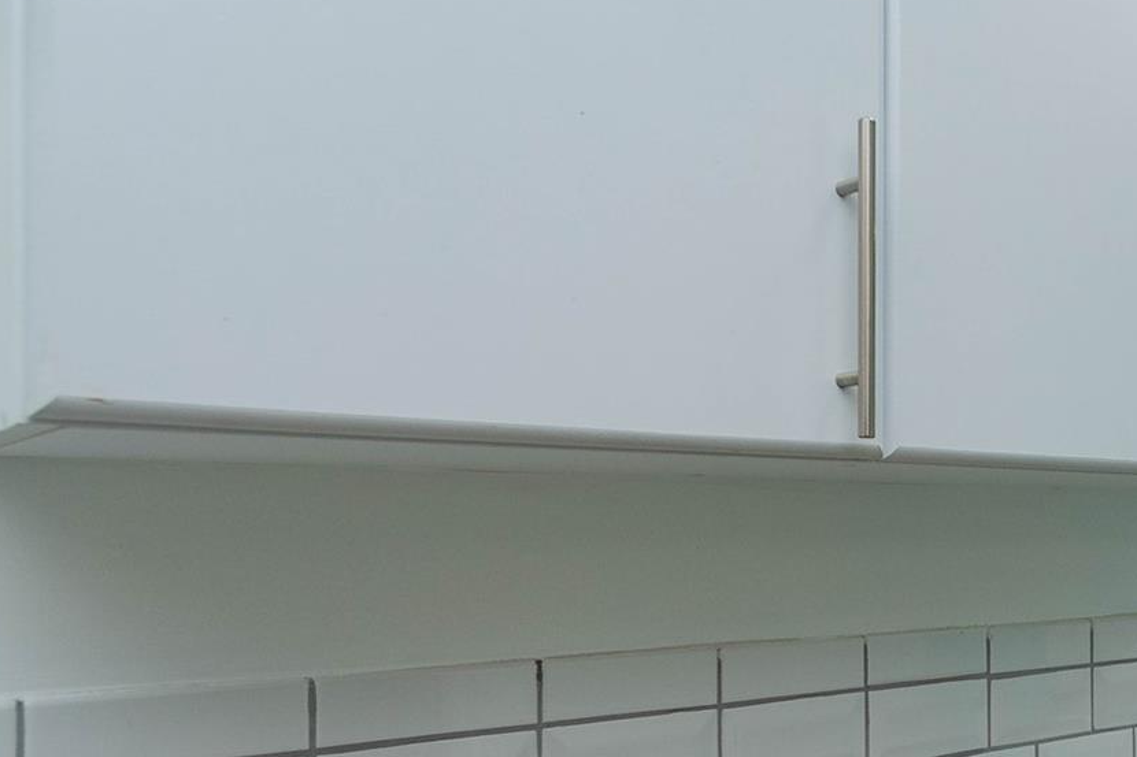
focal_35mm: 37
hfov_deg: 42.7
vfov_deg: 34.3
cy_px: 651
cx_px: 1199
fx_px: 1168
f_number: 5.6
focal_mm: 10
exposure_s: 1/60
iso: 560
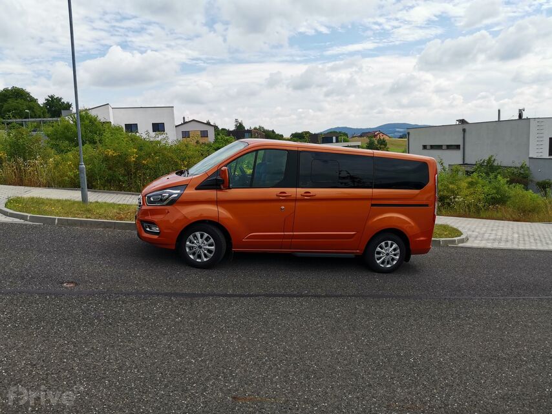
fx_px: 415
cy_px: 207
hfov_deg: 67.3
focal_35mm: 26
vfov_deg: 53.1
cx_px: 276
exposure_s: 1/2907
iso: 50
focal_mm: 4.66
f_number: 1.4
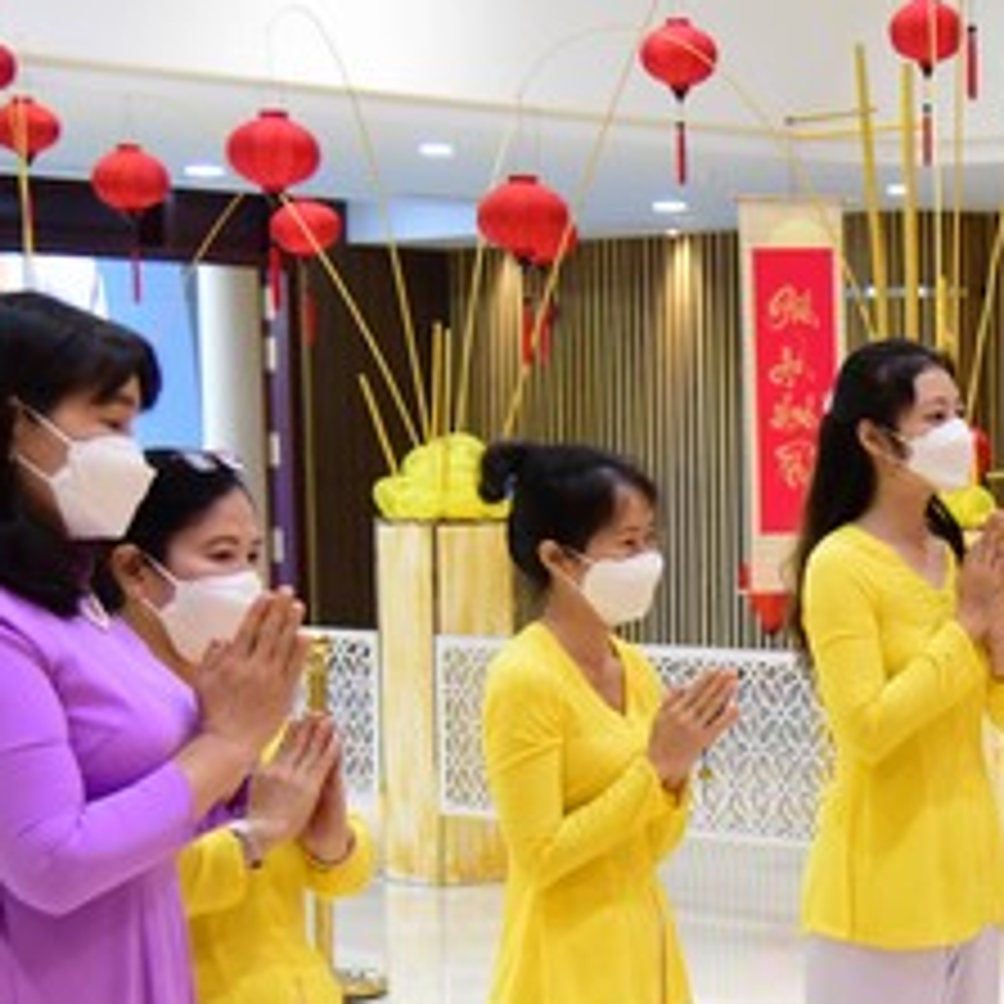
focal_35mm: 109
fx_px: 3577
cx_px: 1193
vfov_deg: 15.9
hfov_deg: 15.4
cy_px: 747
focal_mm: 44
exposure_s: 1/160
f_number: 4
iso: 2500
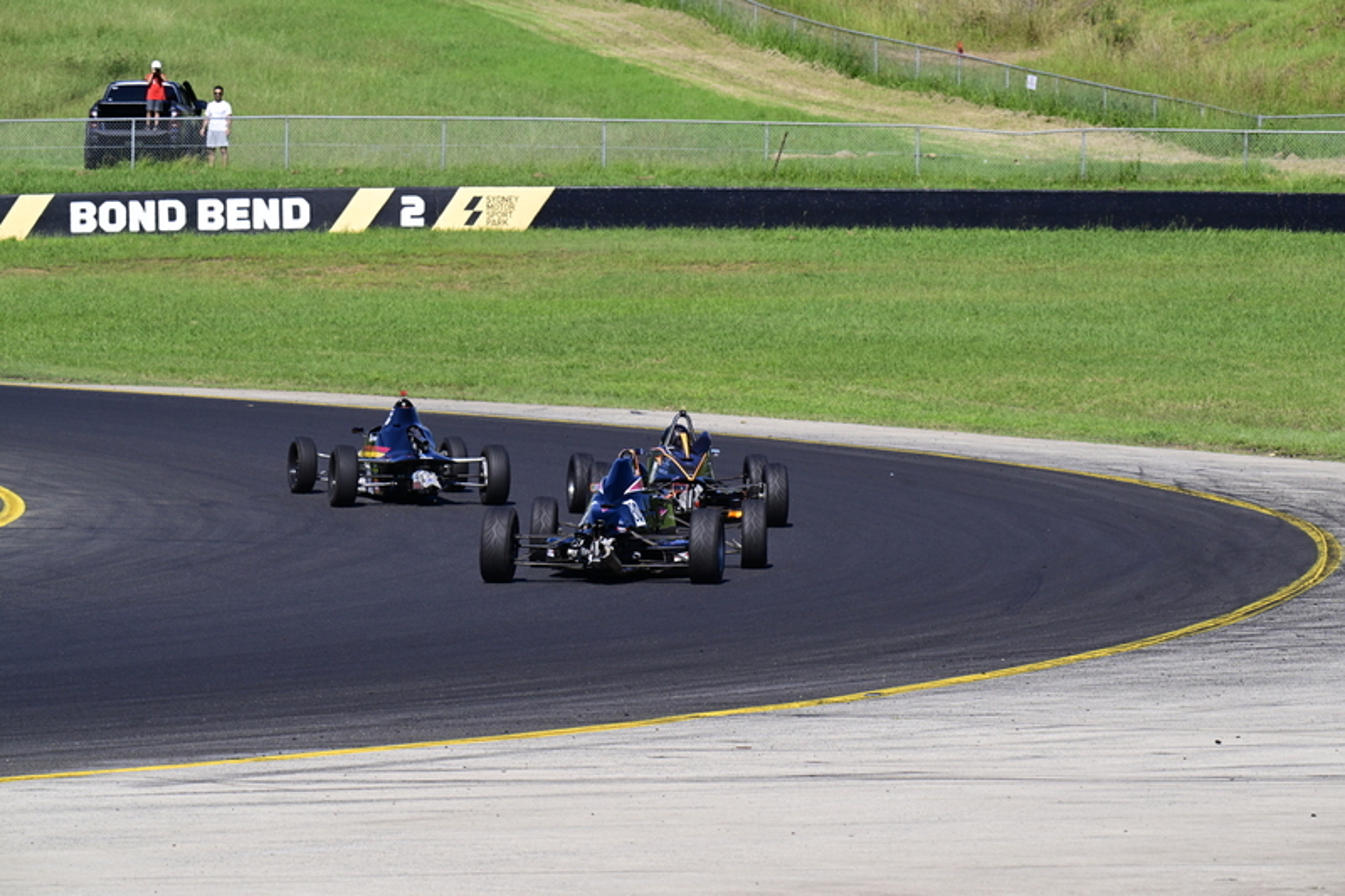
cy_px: 448
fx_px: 6723
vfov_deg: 7.6
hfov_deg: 11.4
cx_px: 672
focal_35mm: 180
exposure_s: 1/640
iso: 400
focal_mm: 180
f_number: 11
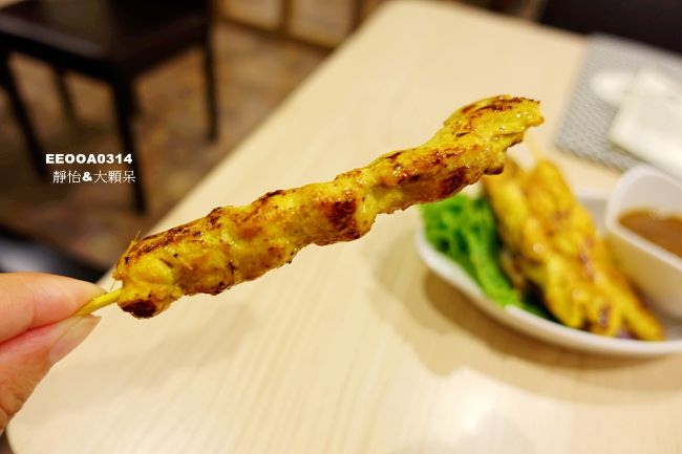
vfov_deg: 53.1
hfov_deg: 73.8
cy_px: 227
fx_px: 455
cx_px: 341
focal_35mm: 24
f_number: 2
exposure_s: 1/30
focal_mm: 8.8
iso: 125
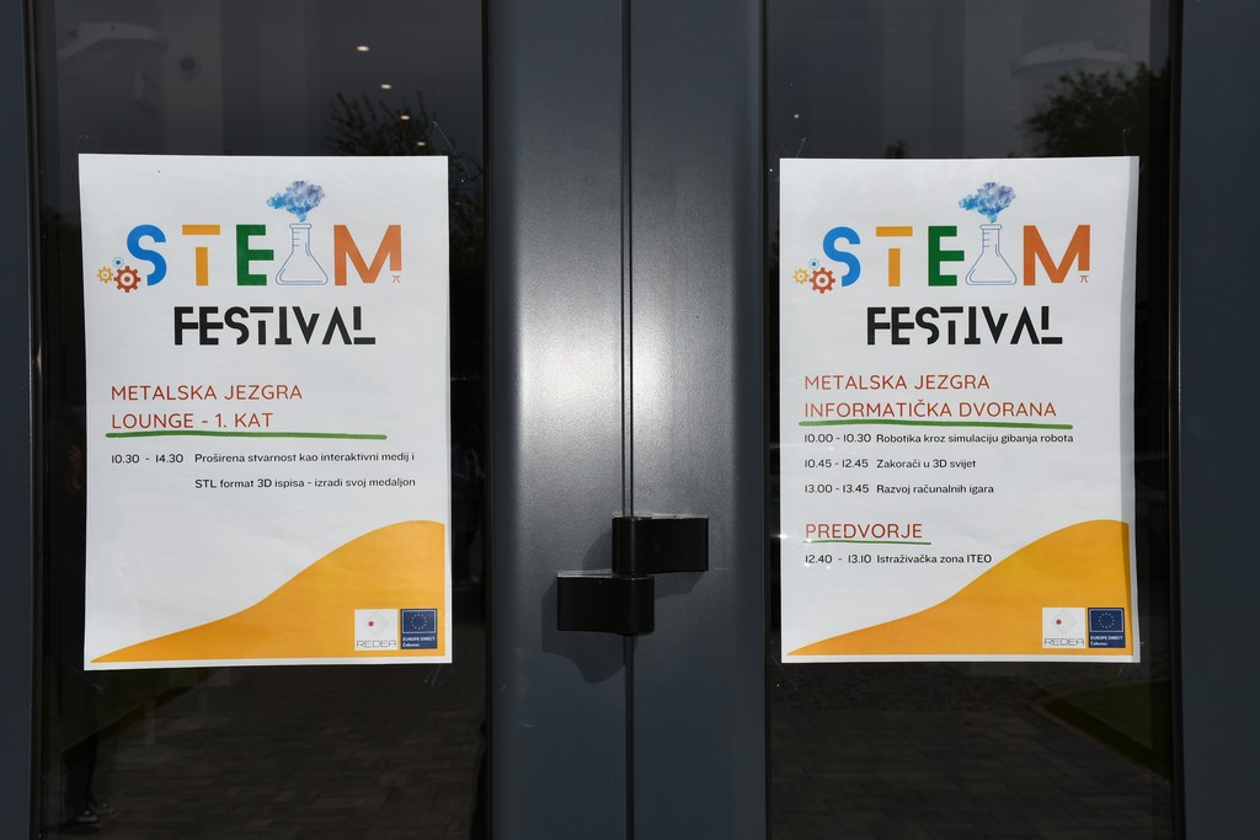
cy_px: 420
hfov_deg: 41.1
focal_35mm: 48
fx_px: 1680
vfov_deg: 28.1
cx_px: 630
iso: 100
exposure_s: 1/250
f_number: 11
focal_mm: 32
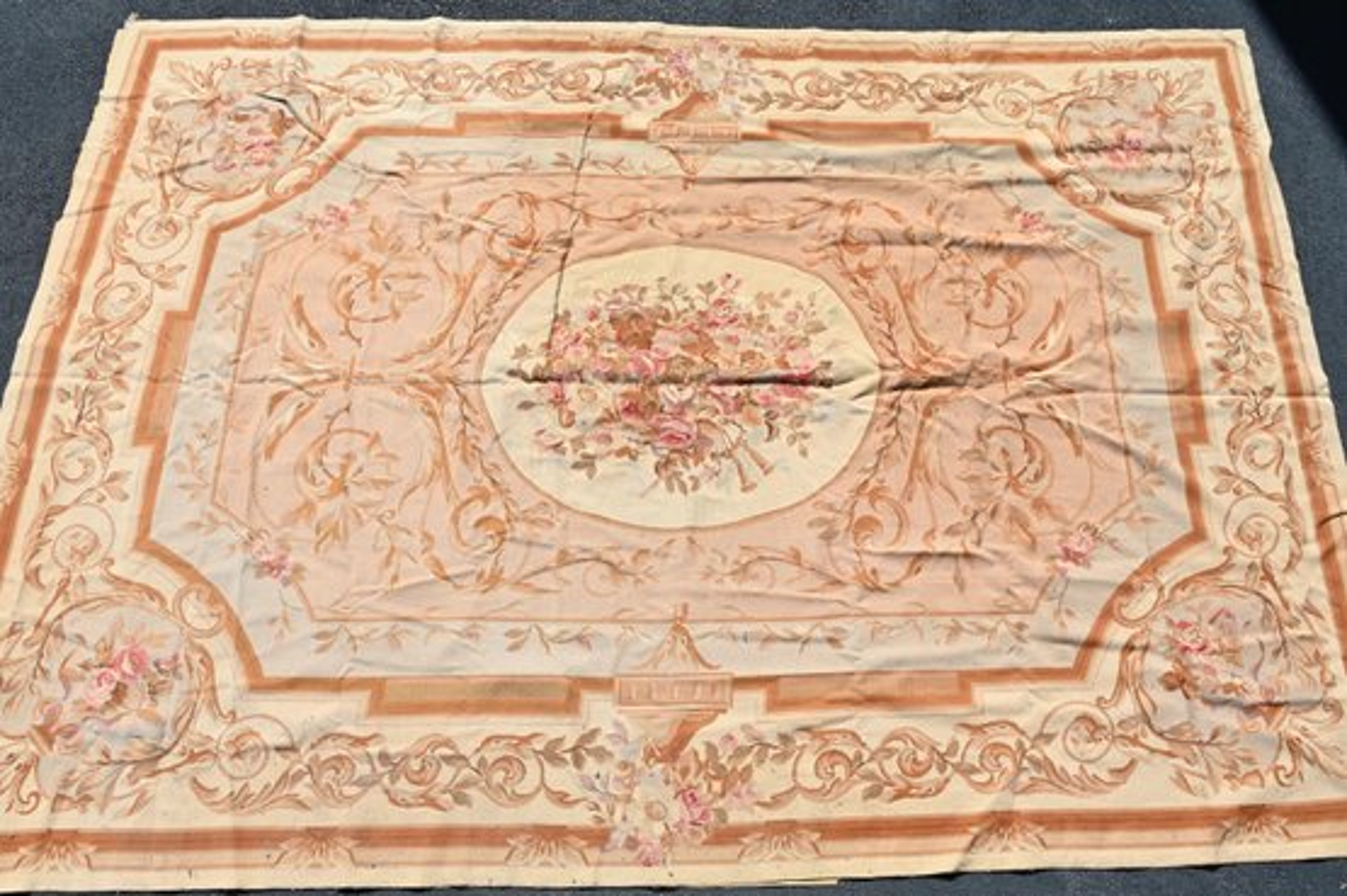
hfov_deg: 65.5
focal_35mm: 28
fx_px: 1047
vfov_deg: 46.3
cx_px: 674
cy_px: 448
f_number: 11
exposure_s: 1/250
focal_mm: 28
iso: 125
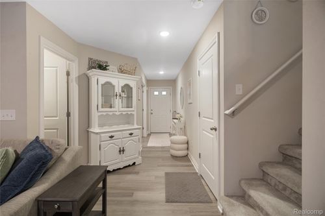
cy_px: 108
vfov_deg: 43.6
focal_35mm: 30
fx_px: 271
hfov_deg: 61.9
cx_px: 162
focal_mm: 30
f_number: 9
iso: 320
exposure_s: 1/6
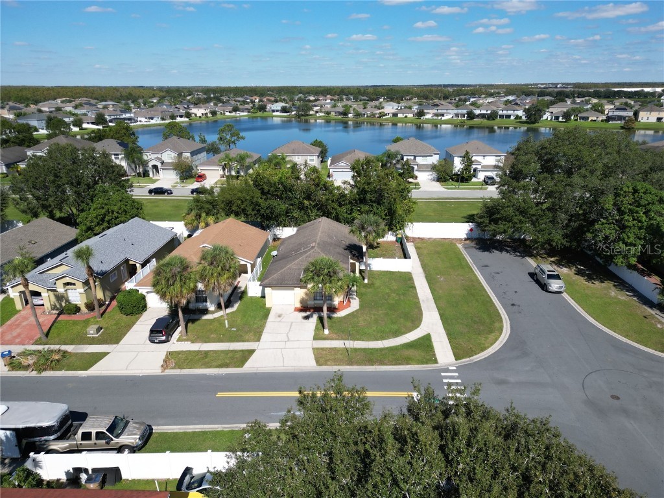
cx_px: 332
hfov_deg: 71.6
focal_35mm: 24
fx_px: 460
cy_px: 249
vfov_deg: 56.8
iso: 100
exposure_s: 1/3000
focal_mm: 6.72
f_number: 1.7
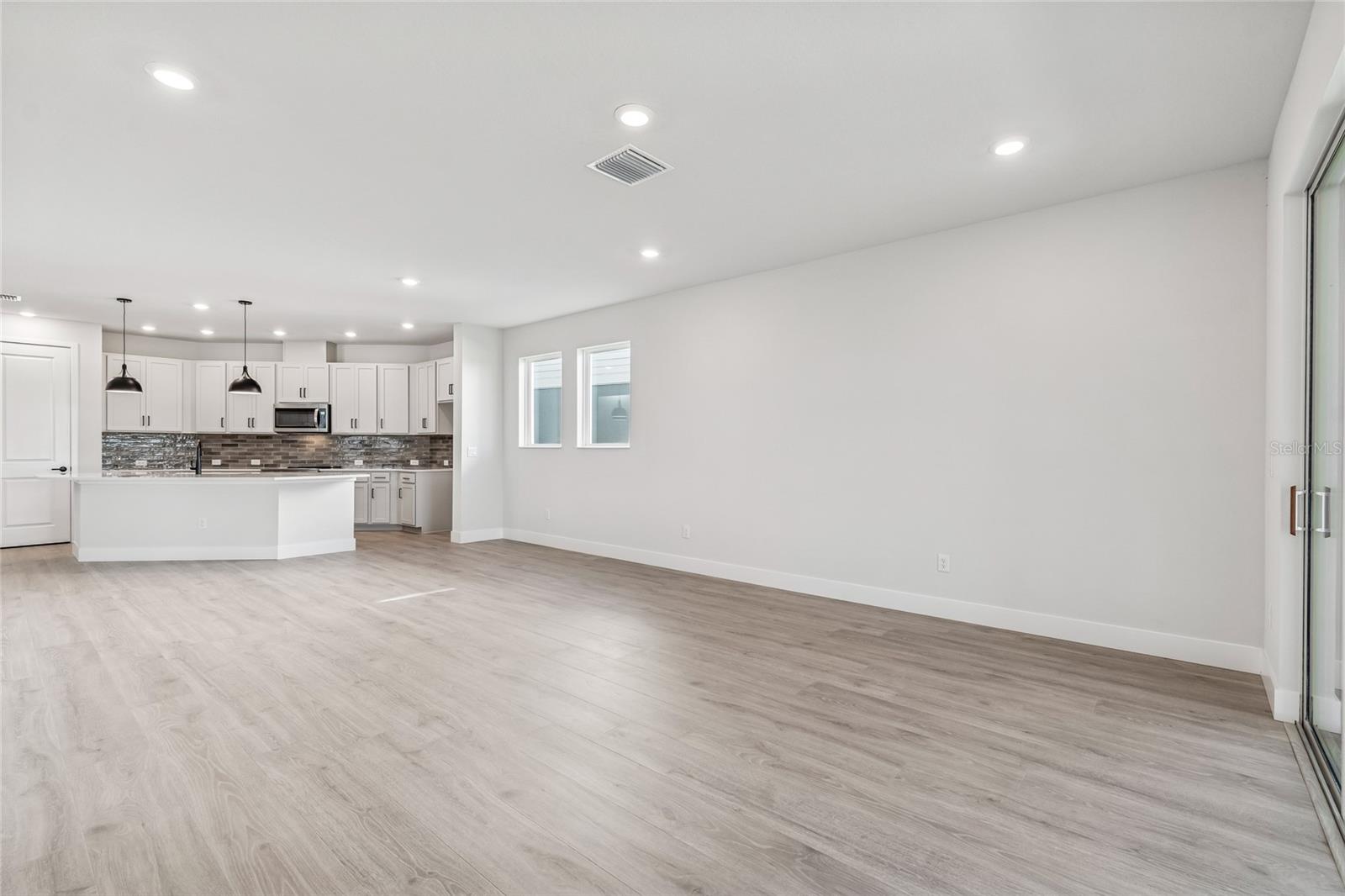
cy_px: 448
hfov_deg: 100.4
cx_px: 672
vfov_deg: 77.3
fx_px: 560
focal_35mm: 15
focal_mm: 10
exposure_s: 1/4
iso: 100
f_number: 7.1
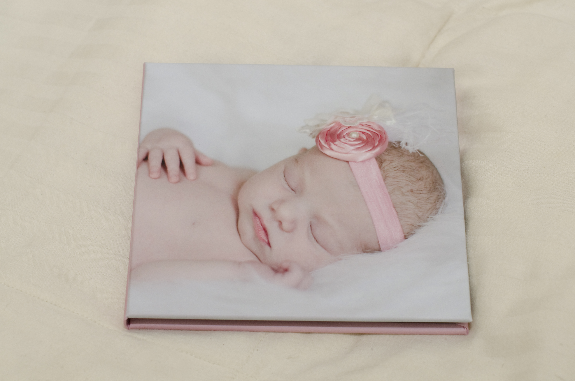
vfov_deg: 18.1
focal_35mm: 75
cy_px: 190
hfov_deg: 27.0
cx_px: 288
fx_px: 1195
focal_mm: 50
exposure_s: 1/60
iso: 250
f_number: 5.6
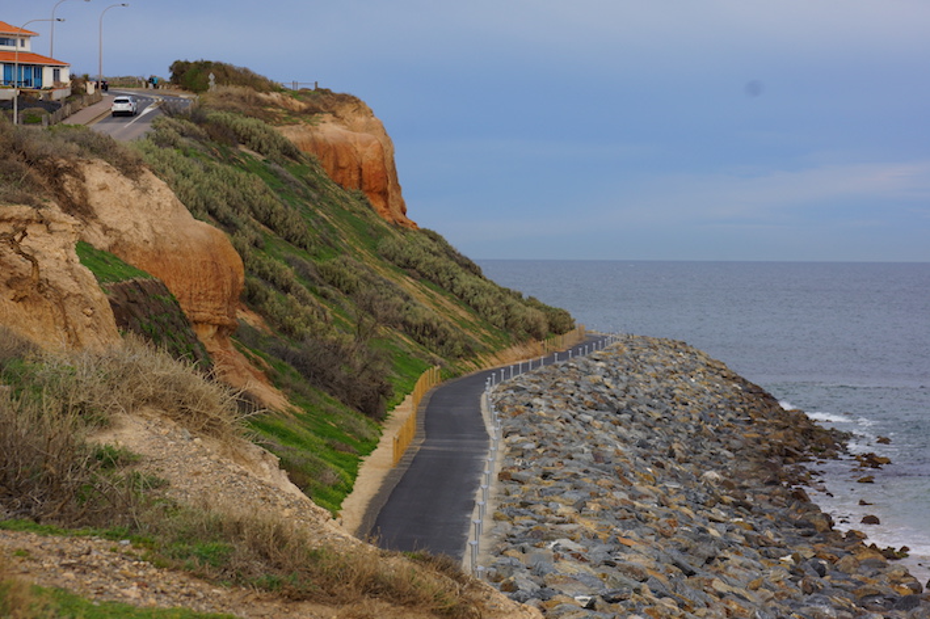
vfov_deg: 11.4
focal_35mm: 120
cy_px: 310
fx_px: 3098
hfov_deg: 17.1
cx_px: 465
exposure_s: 1/160
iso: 100
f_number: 8
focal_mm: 80
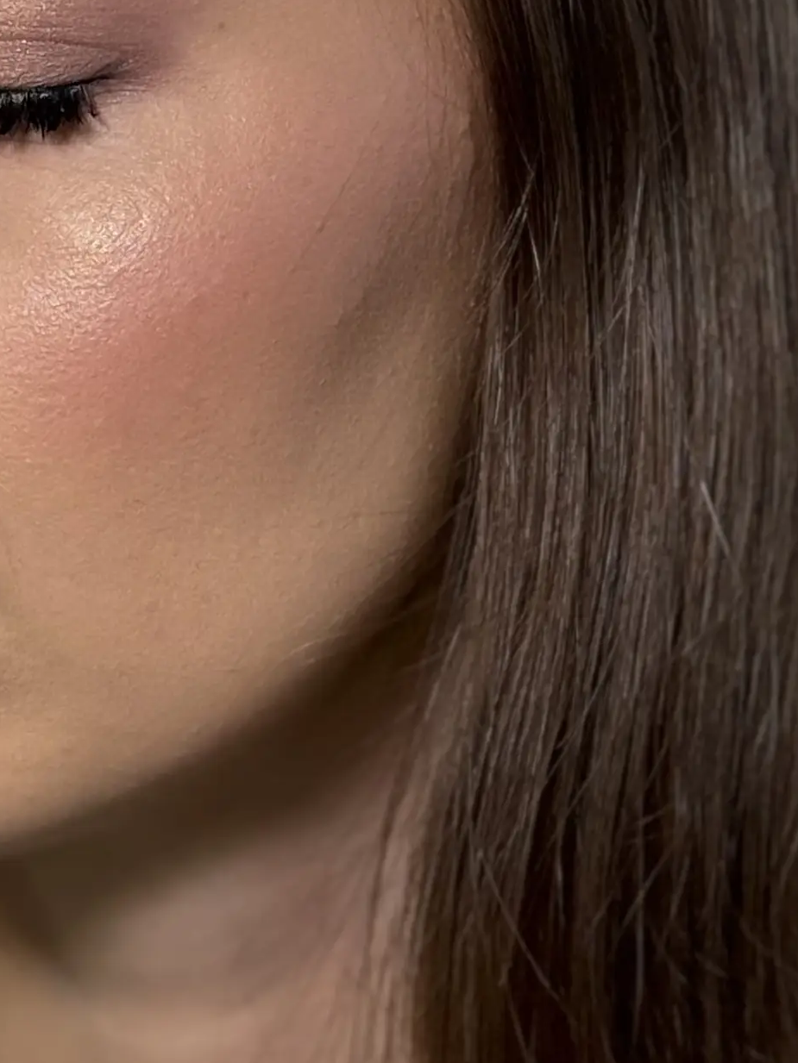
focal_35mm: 157
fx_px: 4825
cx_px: -39
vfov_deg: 12.6
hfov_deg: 9.4
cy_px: 675
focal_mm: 6.76
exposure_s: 1/309
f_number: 1.78
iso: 80
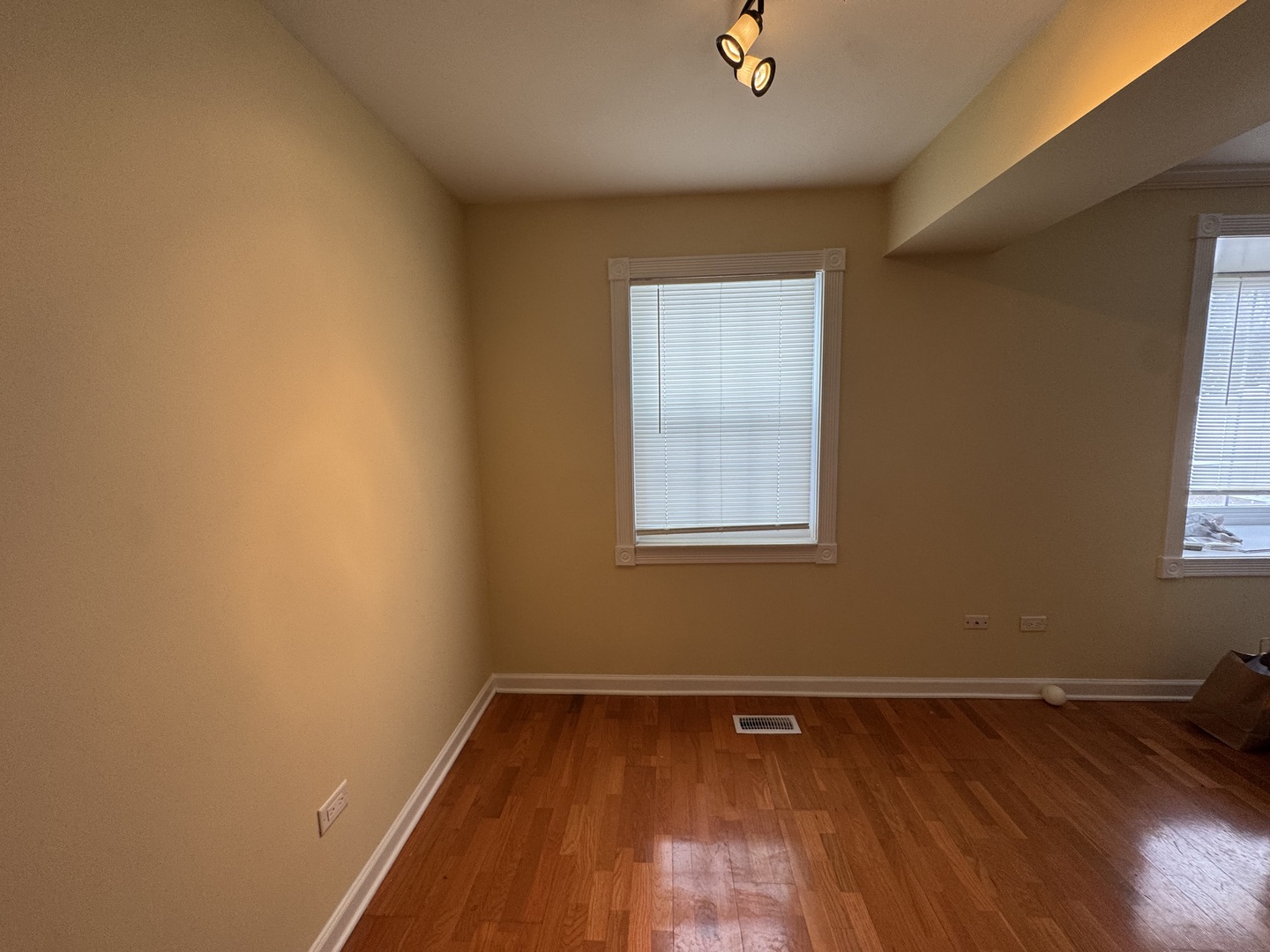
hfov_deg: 102.1
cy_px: 476
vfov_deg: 85.7
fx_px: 514
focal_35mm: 14
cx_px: 635
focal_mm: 2.22
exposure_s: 1/120
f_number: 2.2
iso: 100
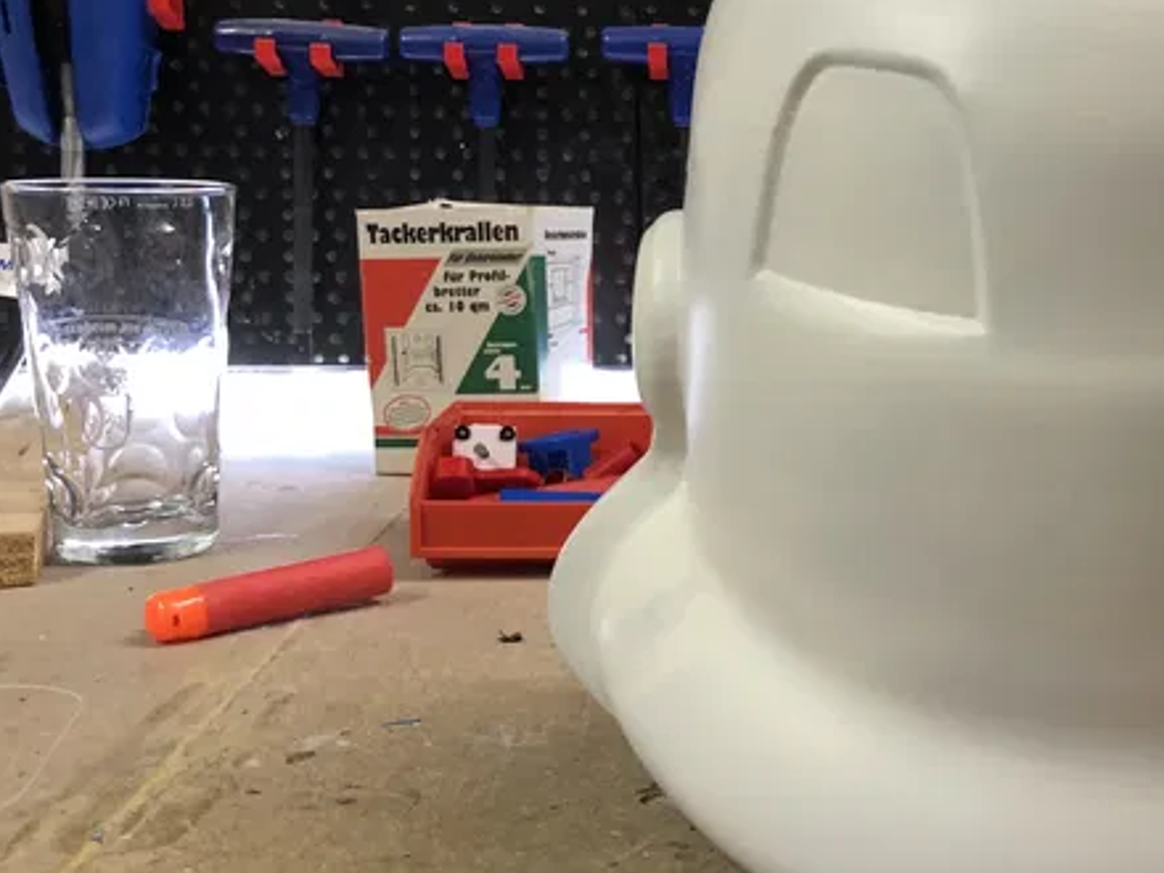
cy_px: 398
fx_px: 1782
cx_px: 972
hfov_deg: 34.8
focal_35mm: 53
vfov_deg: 27.5
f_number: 1.8
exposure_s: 1/17
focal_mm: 4
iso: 50
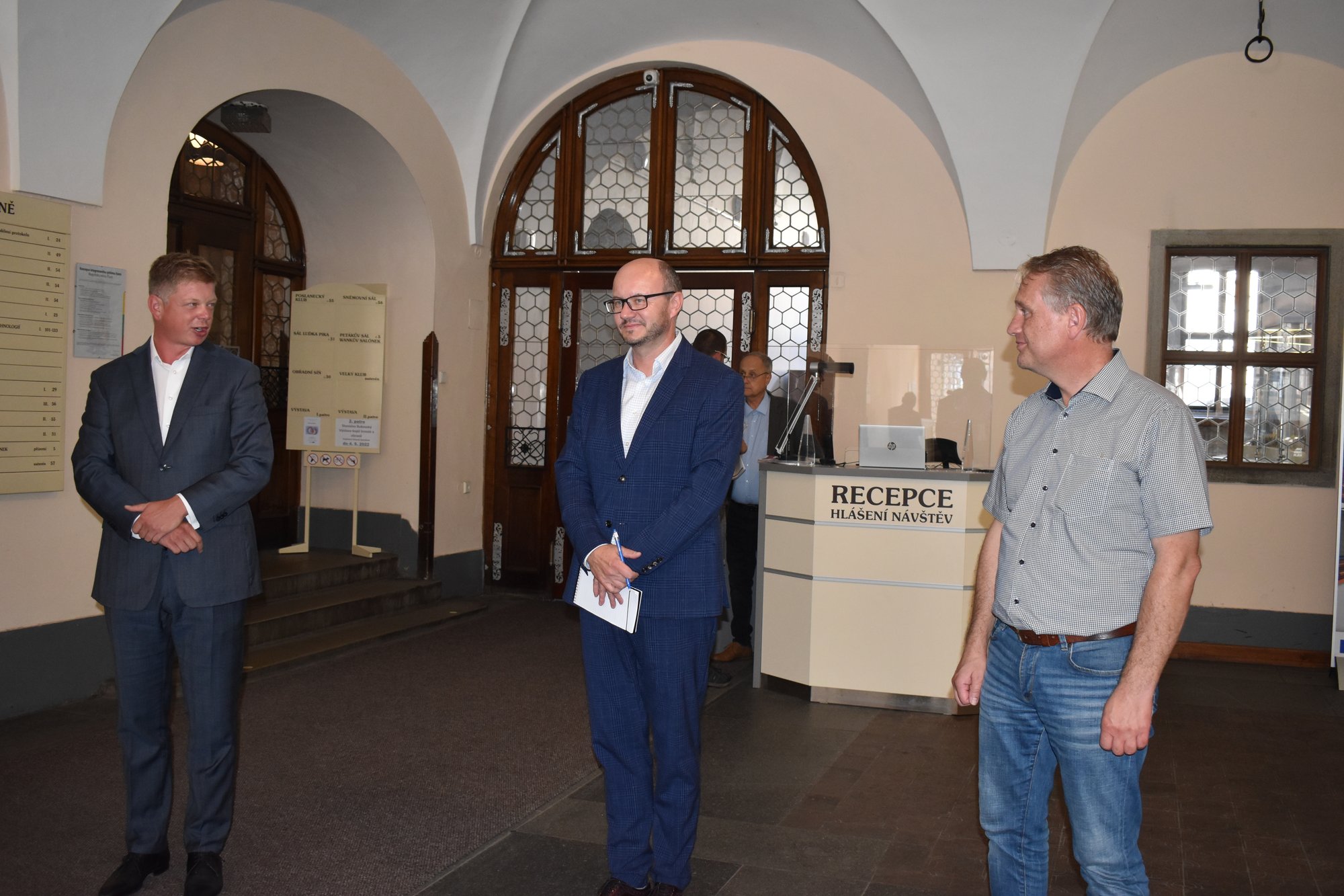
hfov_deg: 55.1
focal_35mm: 34
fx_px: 1288
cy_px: 448
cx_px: 672
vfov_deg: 38.4
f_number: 3.8
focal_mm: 23
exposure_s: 1/60
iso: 1250
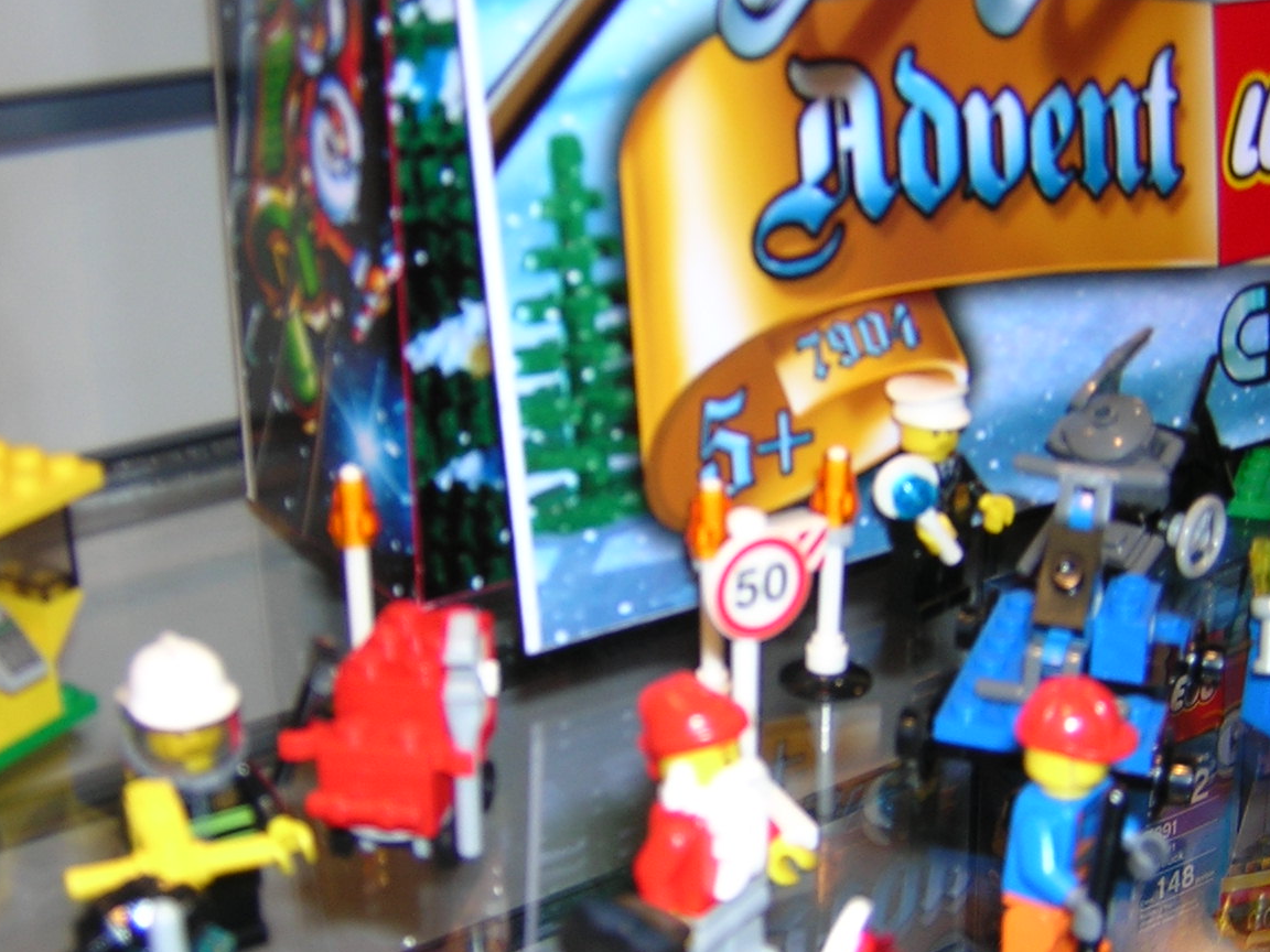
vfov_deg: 29.1
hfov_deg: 38.2
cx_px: 665
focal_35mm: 50
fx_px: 1834
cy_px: 499
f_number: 2.6
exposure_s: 1/60.1
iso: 100
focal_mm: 4.7
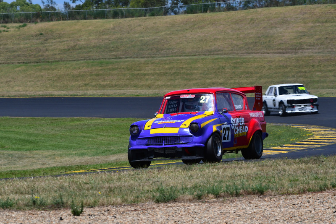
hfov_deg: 6.9
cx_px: 168
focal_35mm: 300
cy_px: 112
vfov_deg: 4.6
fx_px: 2801
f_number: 11
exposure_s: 1/640
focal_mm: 200
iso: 250
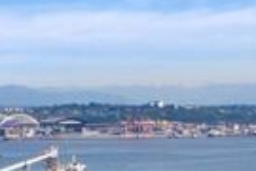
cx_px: 118
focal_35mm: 213
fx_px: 1515
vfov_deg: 5.8
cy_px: 604
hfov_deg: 9.7
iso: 100
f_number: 4.5
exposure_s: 1/60
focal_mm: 10.26
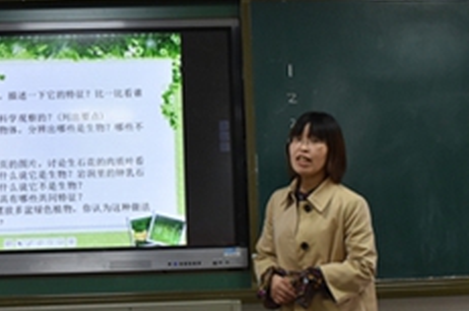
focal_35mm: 78
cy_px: 151
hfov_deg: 26.0
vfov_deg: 17.4
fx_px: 1014
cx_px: 223
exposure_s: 1/125
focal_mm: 20
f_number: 5.6
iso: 800
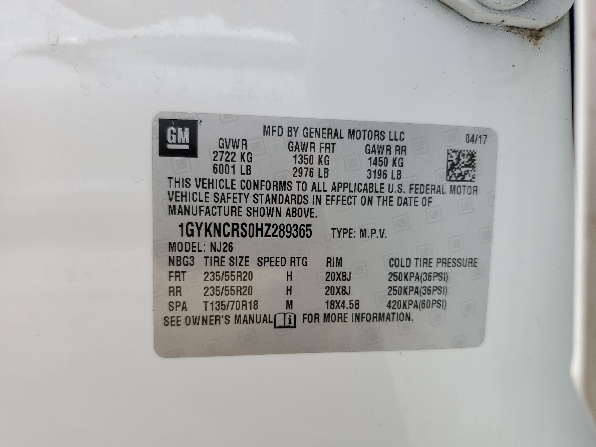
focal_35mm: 26
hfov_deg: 67.3
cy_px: 224
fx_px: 448
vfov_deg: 53.1
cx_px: 298
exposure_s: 1/769
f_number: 1.5
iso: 50
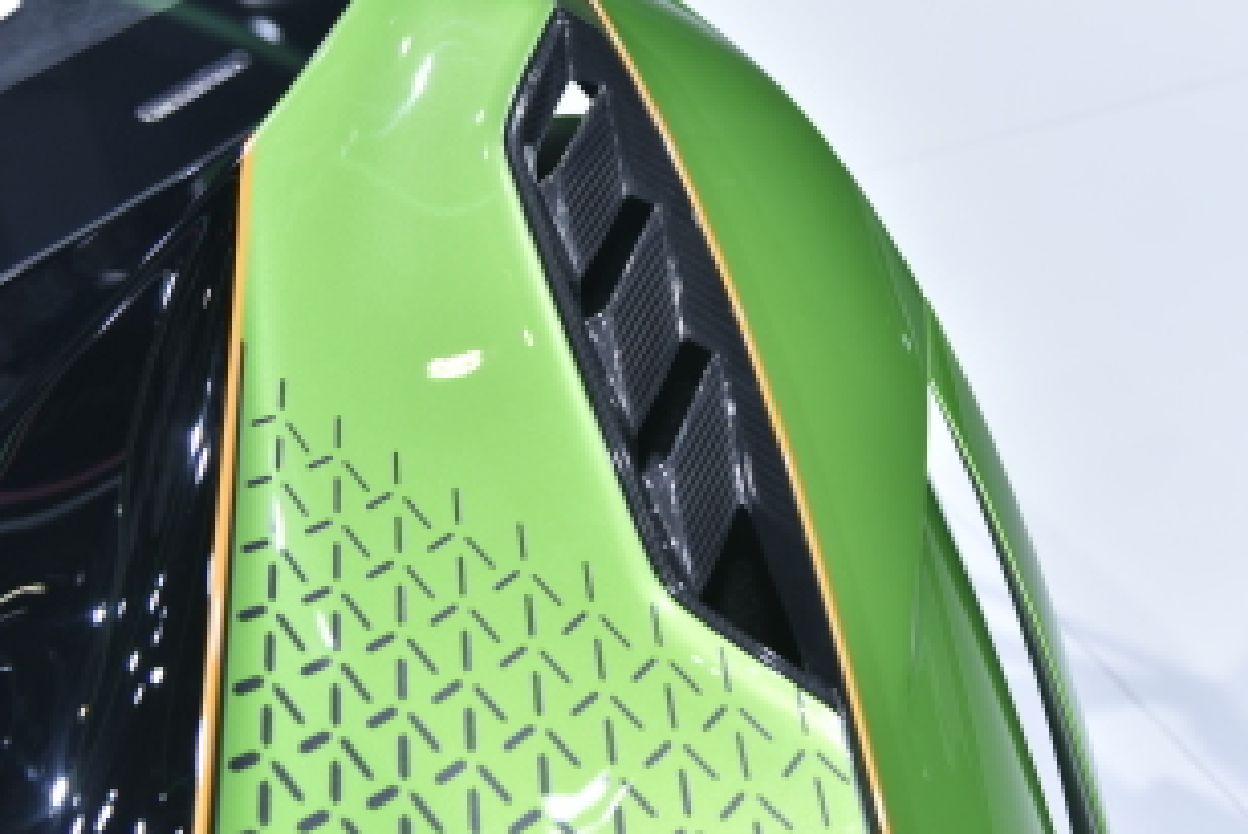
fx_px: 2566
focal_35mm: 74
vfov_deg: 18.4
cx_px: 620
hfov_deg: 27.3
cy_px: 305
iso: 280
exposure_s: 1/125
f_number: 4.5
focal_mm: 55
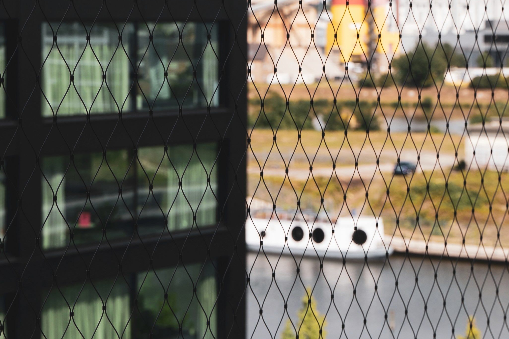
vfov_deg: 12.3
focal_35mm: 111
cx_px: 284
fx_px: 1569
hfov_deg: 18.4
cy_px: 68
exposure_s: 1/640
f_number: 5
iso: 100
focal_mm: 38
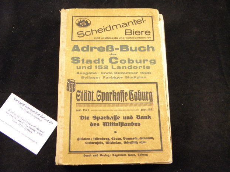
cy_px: 84
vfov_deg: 36.8
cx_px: 112
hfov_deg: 47.9
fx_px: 259
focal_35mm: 39
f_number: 3.7
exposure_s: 1/30
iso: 400
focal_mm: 6.8
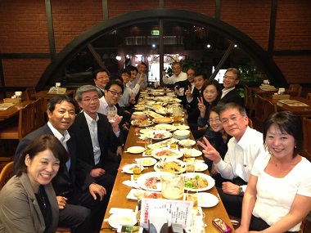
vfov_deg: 42.9
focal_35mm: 33
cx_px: 156
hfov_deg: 55.4
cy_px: 116
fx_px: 296
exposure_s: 1/20
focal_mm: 4.13
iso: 400
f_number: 2.4
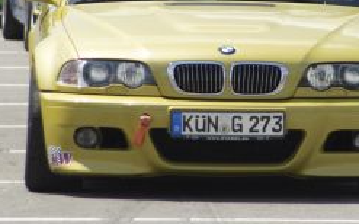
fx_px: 6101
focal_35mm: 624
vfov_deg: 2.1
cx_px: 201
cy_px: 61
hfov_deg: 3.4
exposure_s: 1/640
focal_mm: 210
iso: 200
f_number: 6.3
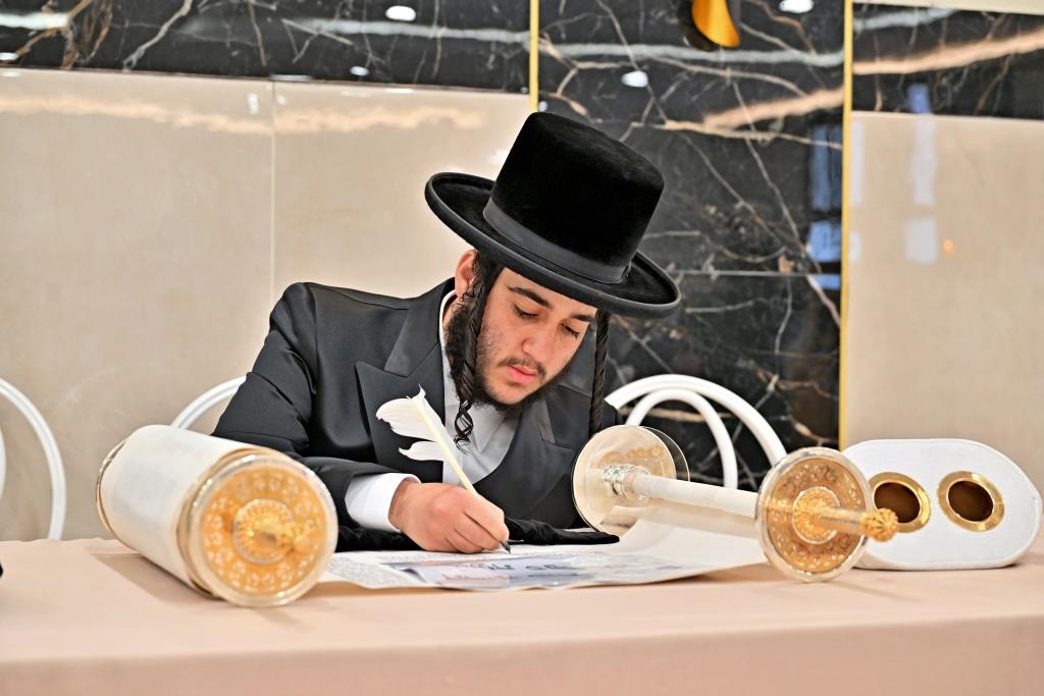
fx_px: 1914
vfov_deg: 20.6
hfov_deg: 30.5
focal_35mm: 66
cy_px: 348
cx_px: 522
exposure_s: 1/200
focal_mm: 66
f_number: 4
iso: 800
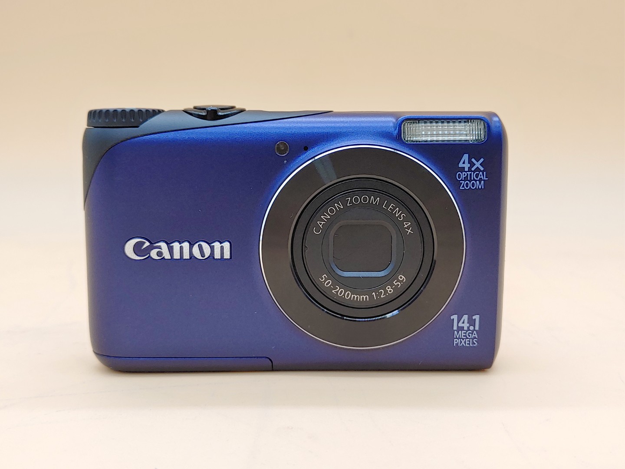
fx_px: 704
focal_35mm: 39
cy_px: 234
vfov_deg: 36.8
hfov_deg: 47.9
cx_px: 312
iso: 50
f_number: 1.8
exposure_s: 1/64
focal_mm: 4.36
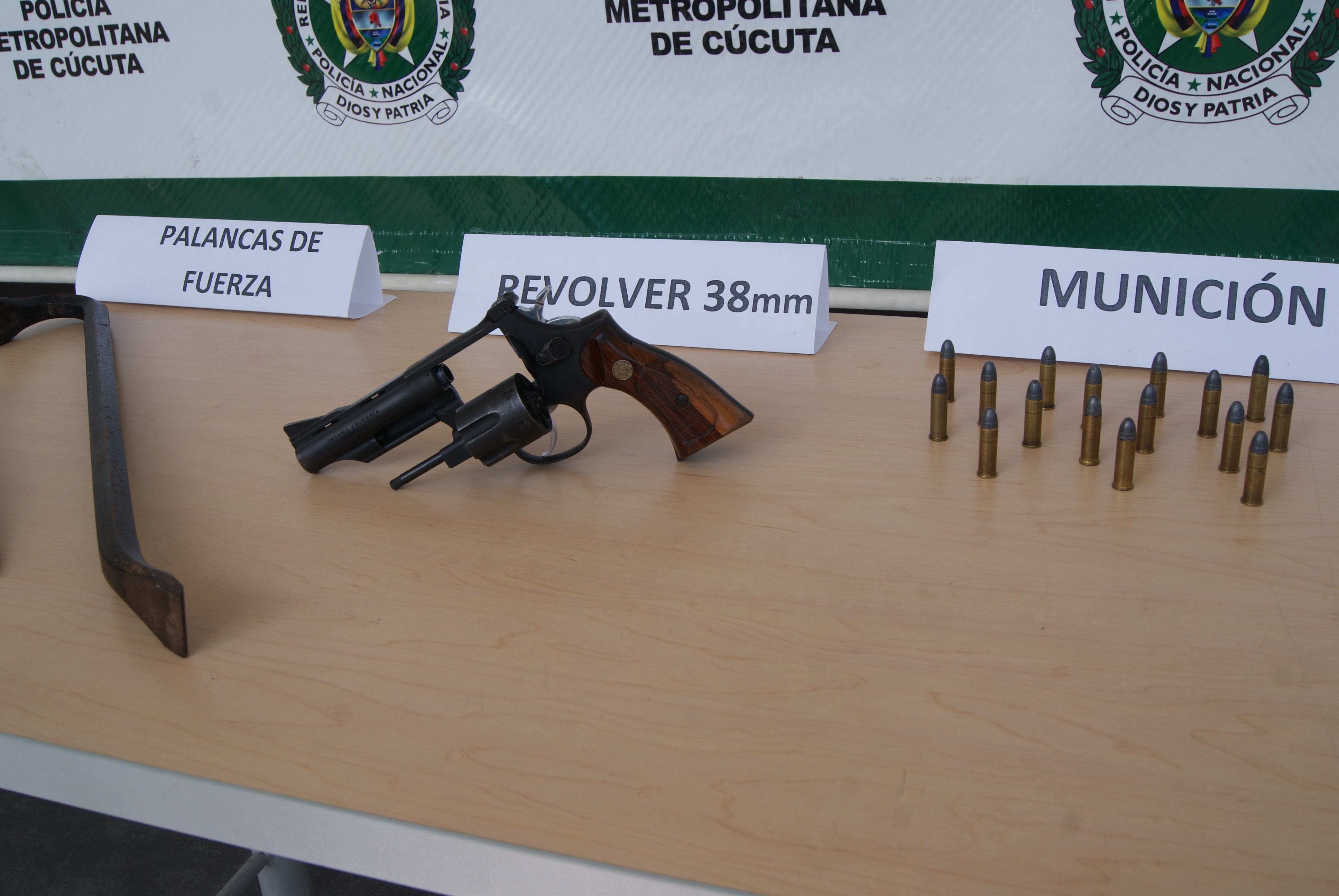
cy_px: 448
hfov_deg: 57.2
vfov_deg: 40.1
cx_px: 670
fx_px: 1229
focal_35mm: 33
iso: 100
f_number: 10
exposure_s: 1/80
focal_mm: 22
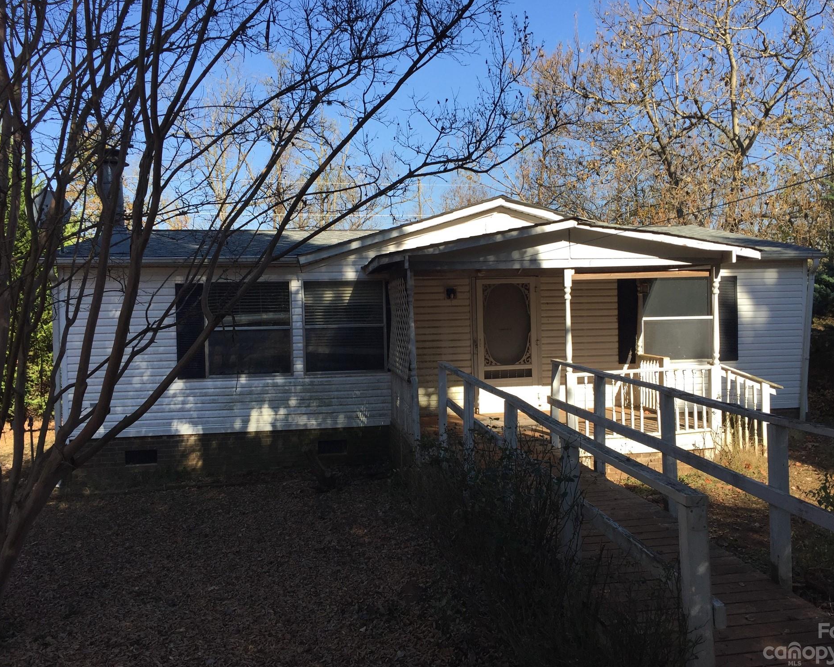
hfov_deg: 57.1
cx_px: 439
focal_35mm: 31
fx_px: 765
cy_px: 332
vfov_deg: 47.1
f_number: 2.2
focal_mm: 4.15
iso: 32
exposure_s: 1/1130
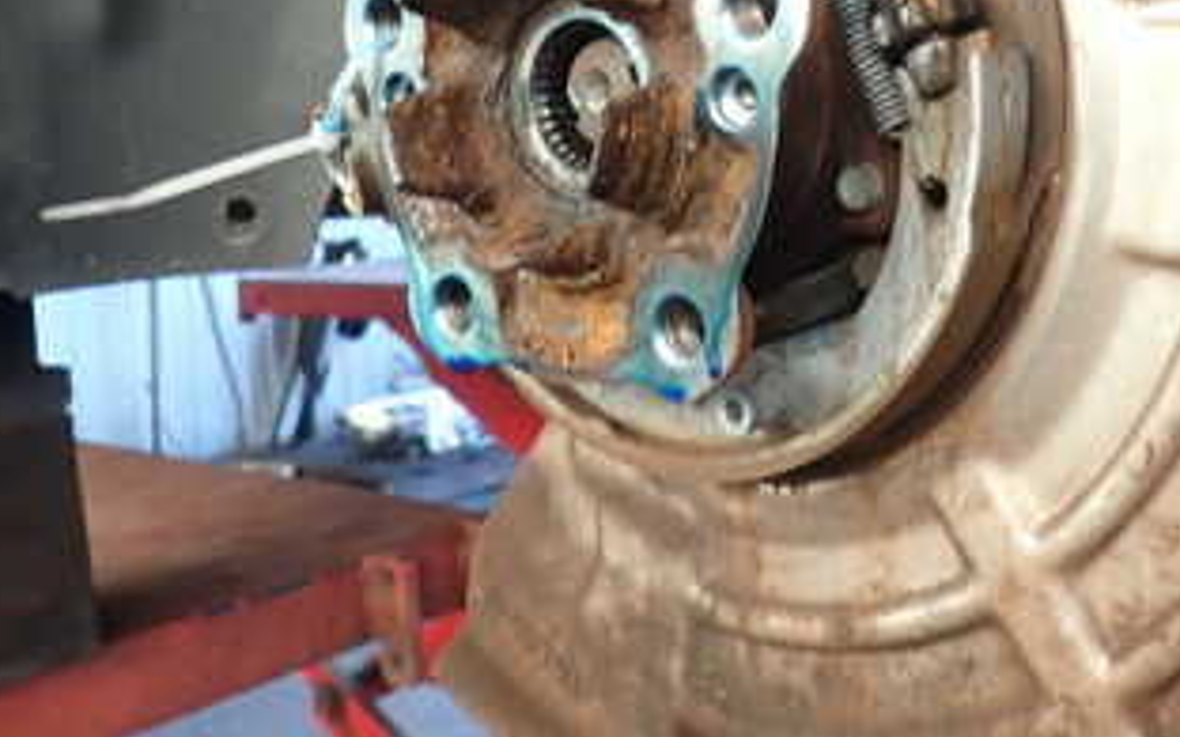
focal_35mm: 51
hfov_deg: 38.7
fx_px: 1640
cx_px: 862
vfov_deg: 24.5
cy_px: 45
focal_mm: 4.5
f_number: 2
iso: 100
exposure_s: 1/60
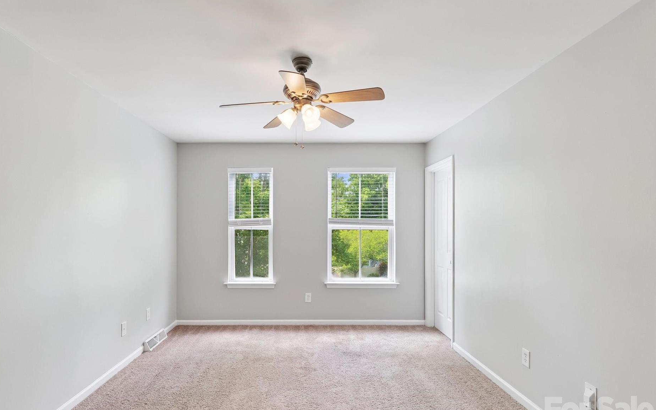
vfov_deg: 64.8
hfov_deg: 90.8
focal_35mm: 18
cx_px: 295
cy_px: 225
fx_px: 322
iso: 800
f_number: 10
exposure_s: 1/50
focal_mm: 16
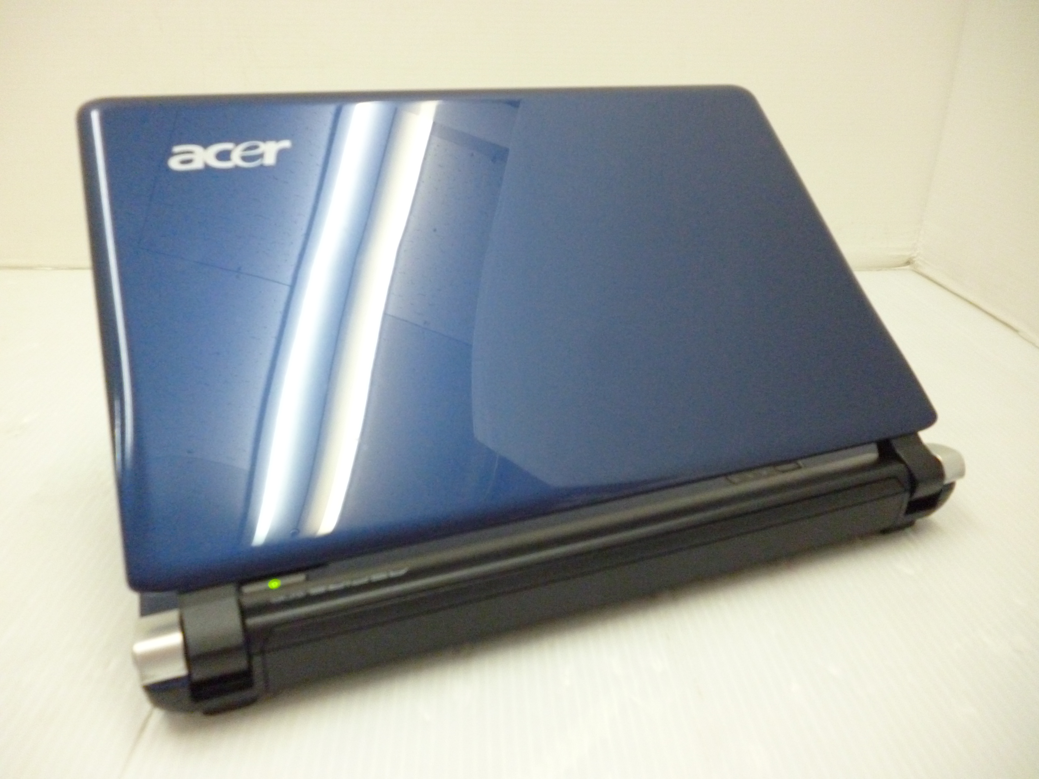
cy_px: 390
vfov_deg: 49.7
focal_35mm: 28
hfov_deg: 63.4
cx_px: 520
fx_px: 840
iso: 800
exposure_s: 1/100
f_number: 3.1
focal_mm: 5
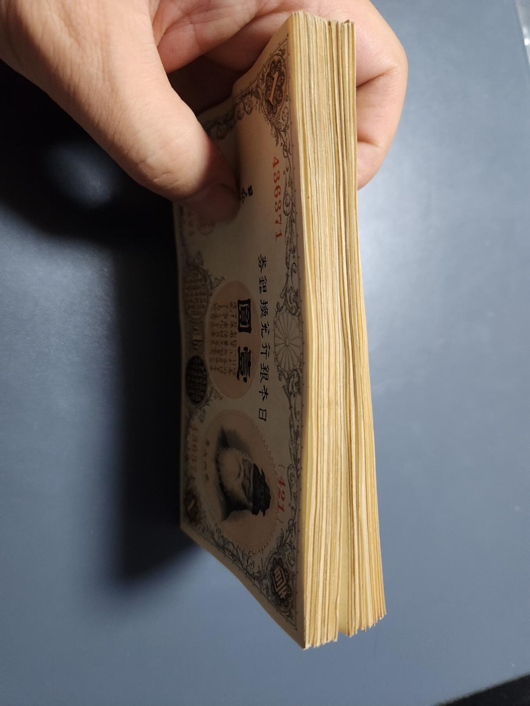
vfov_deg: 73.9
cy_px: 353
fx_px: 470
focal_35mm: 23
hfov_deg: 58.9
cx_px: 265
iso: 640
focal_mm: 5.4
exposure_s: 1/50
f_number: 1.8
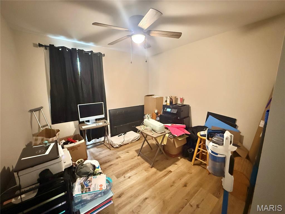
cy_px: 107
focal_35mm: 14
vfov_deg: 85.7
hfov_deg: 102.1
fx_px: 115
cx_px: 142
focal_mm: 2.22
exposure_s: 1/40
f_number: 2.2
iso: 1250
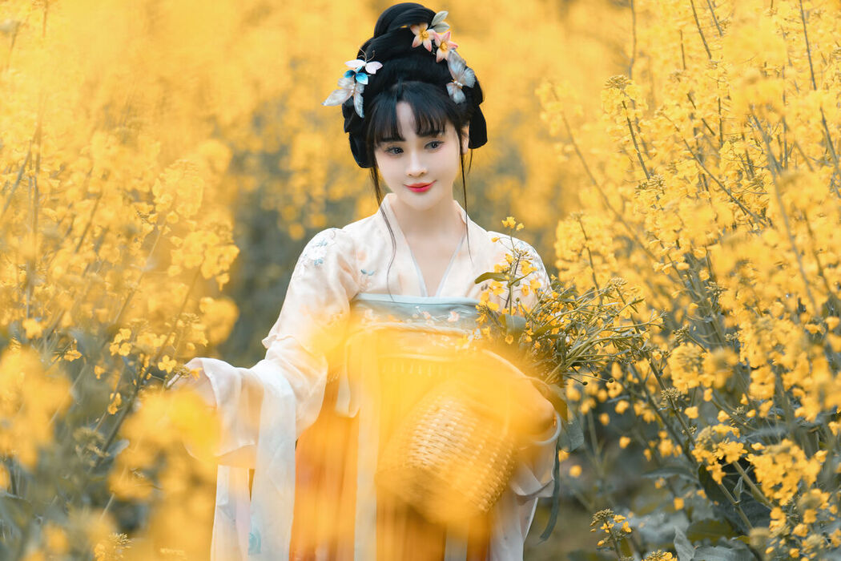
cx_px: 420
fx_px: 3387
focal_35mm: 145
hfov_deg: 14.2
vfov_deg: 9.5
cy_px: 280
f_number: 2.8
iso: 400
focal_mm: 145
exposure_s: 1/320
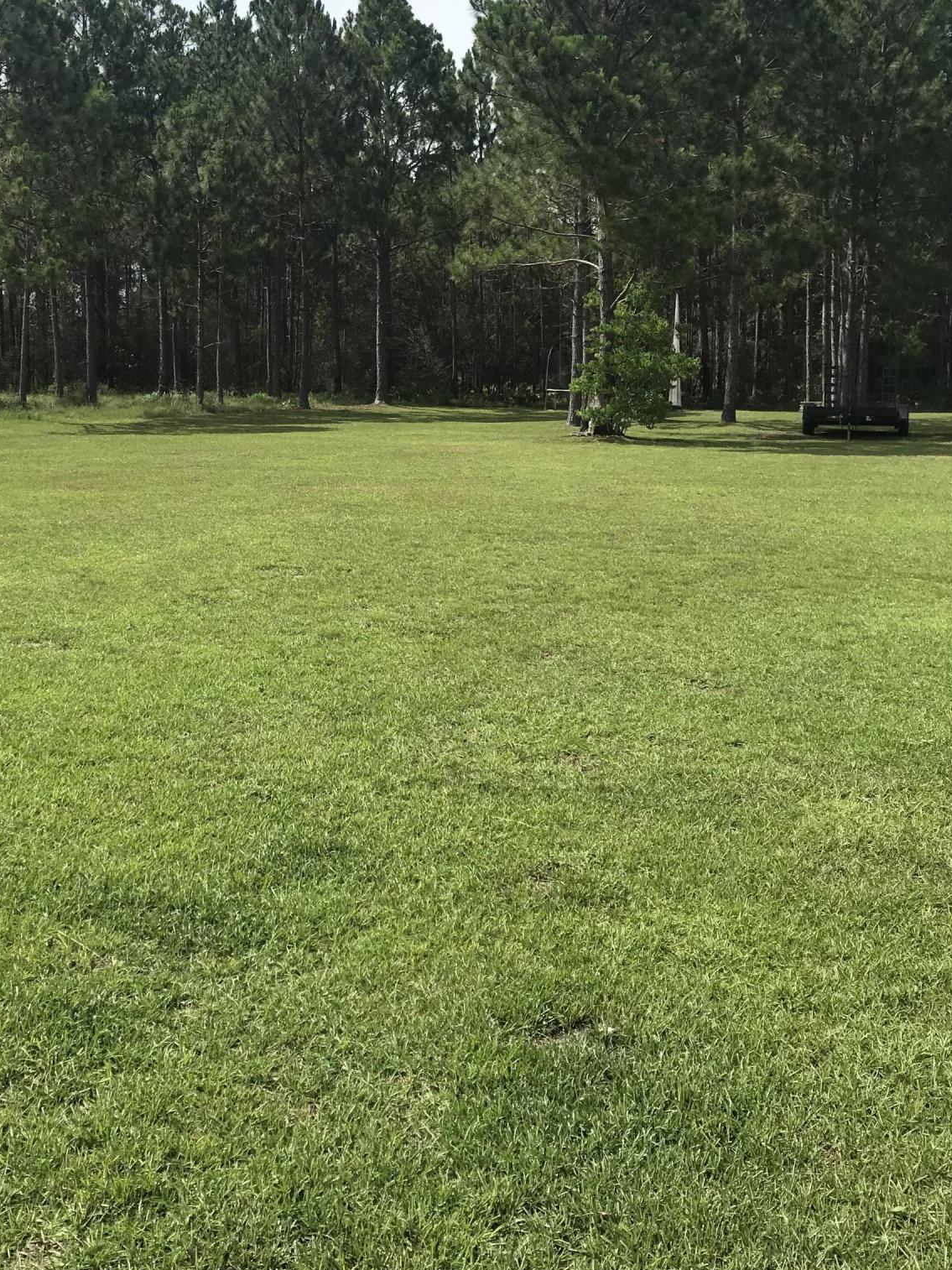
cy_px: 476
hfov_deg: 38.4
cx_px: 343
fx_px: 1357
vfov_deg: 49.7
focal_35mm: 37
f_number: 1.8
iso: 20
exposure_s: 1/2660
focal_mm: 3.99
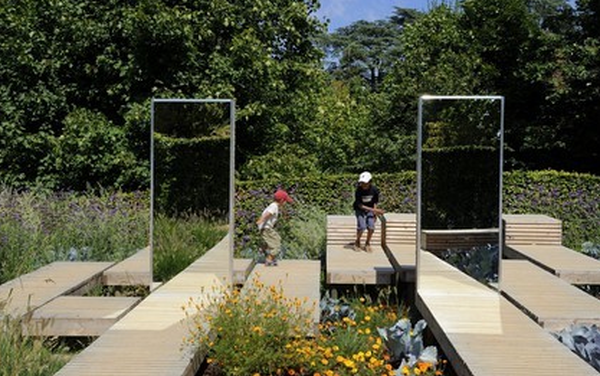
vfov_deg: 32.8
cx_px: 301
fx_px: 638
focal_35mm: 39
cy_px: 176
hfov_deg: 50.4
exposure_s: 1/125
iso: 200
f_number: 18
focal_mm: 38
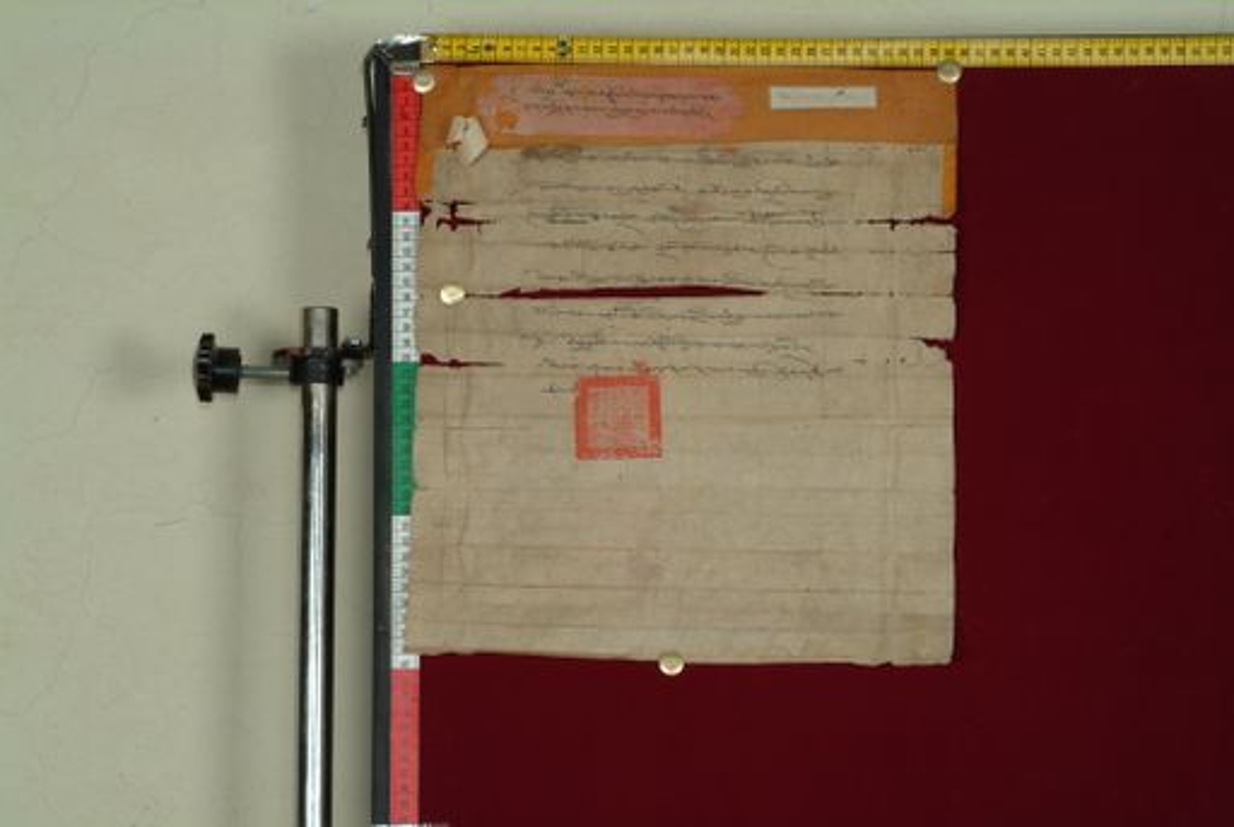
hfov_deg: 23.0
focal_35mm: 88
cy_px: 414
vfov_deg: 15.5
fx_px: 3038
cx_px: 617
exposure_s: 1/20
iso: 160
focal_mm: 59
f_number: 13
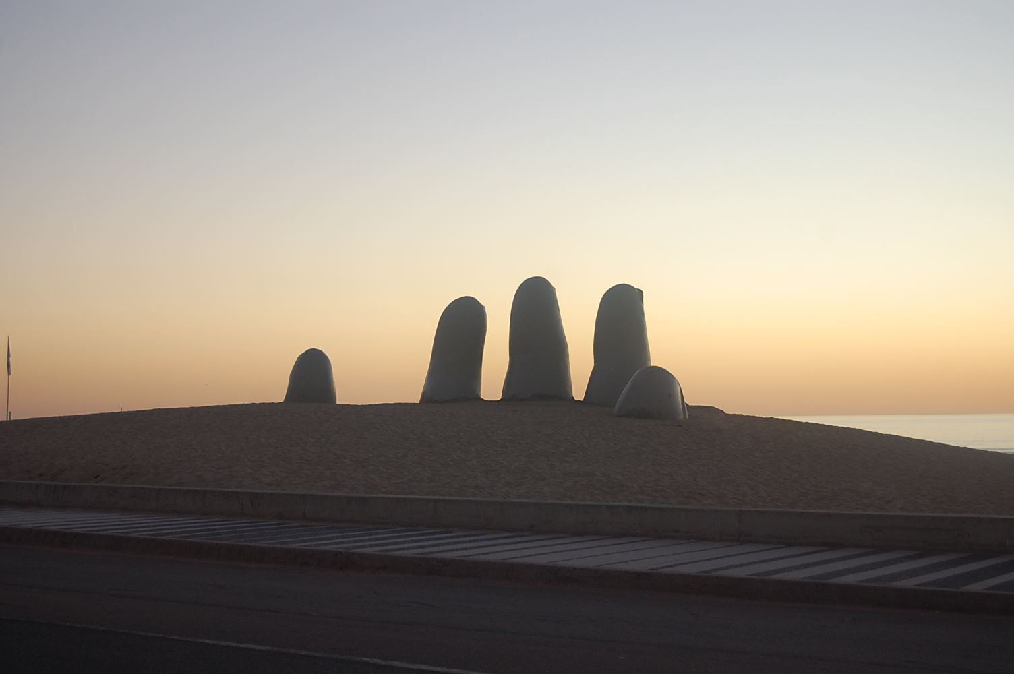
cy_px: 337
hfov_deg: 35.1
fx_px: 1604
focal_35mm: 57
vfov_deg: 23.7
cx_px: 507
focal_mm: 38
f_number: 5
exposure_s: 1/80
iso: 400
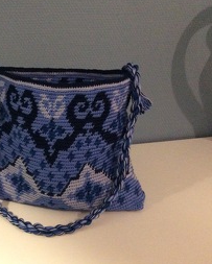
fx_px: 337
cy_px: 131
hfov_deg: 34.6
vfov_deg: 42.9
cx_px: 68
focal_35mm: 43
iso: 400
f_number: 2.4
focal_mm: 3.3
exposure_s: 1/17
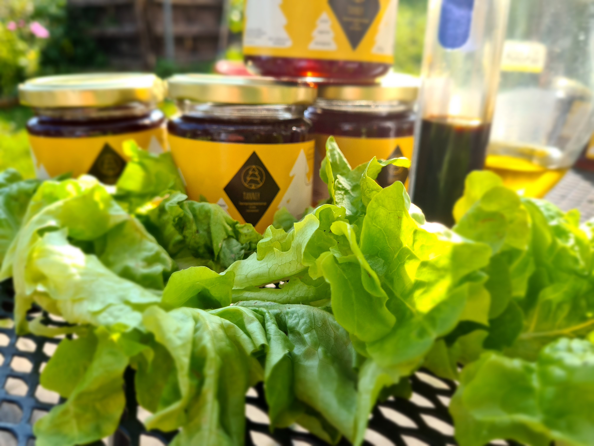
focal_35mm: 26
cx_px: 297
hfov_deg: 67.3
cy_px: 223
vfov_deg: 53.1
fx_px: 446
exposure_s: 1/556
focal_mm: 5.4
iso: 50
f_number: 1.8
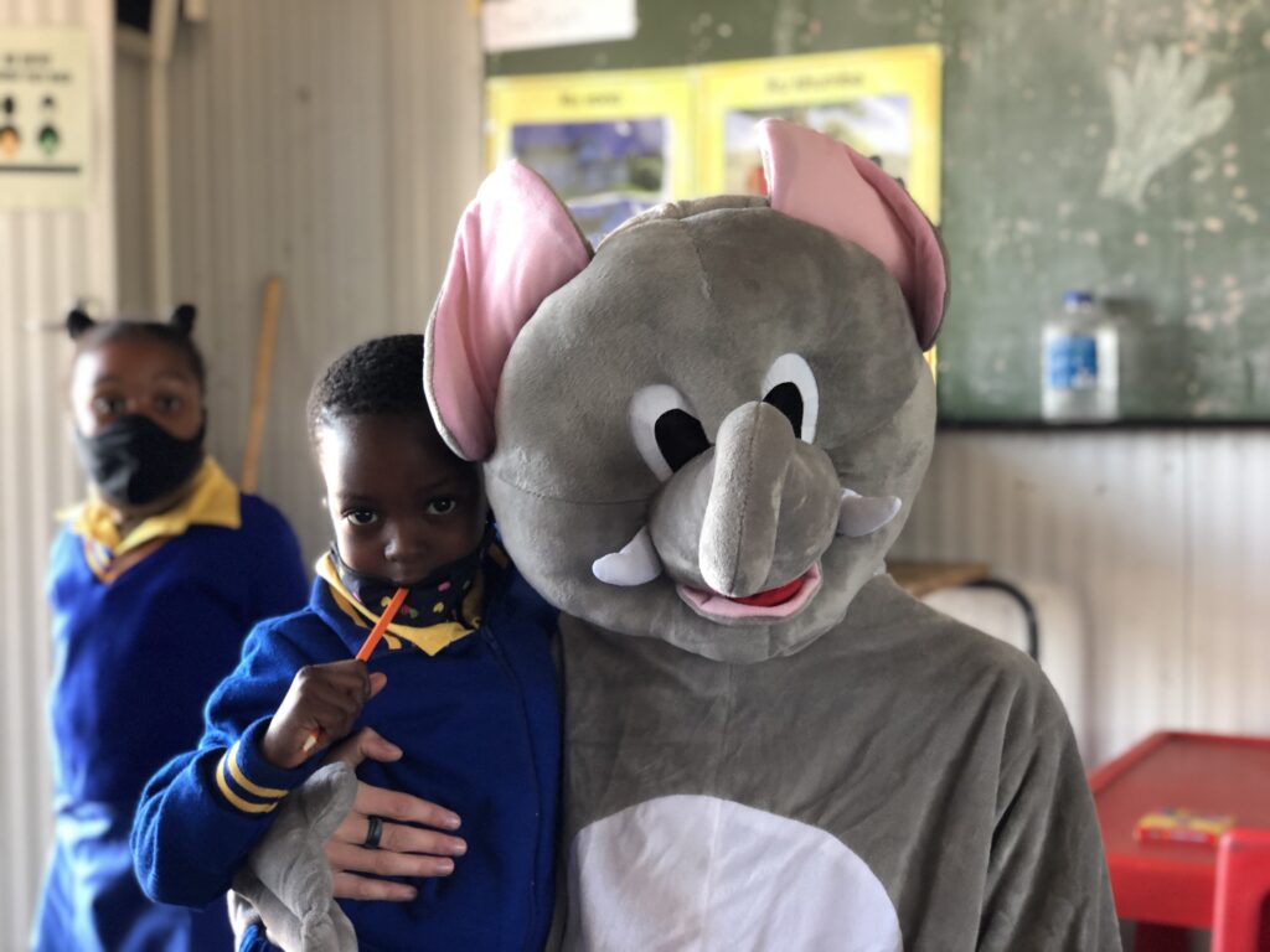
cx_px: 635
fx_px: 1908
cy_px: 476
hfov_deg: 36.8
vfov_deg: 28.0
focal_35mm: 52
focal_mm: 6
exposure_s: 1/40
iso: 100
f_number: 2.4
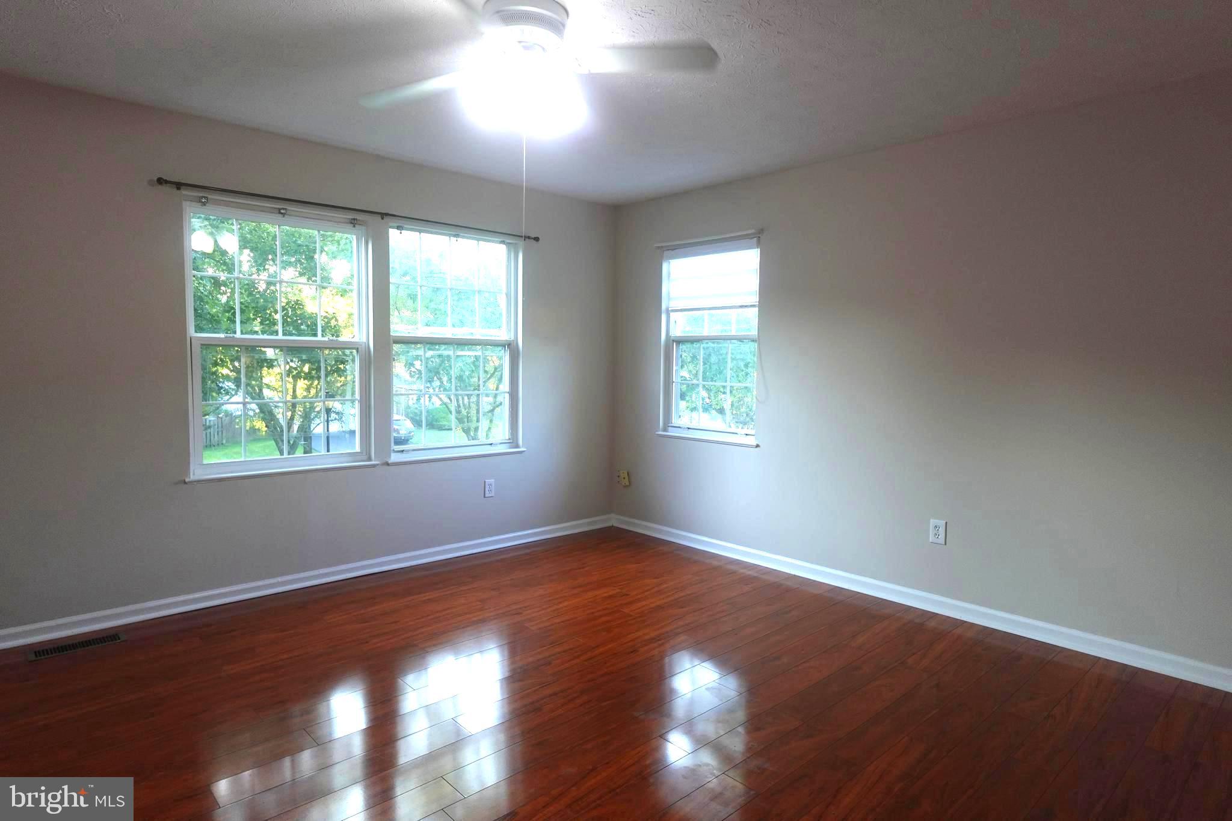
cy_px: 410
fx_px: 684
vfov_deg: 61.9
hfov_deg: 84.0
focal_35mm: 20
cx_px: 616
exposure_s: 1/80
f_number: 2
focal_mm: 7.6
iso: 250
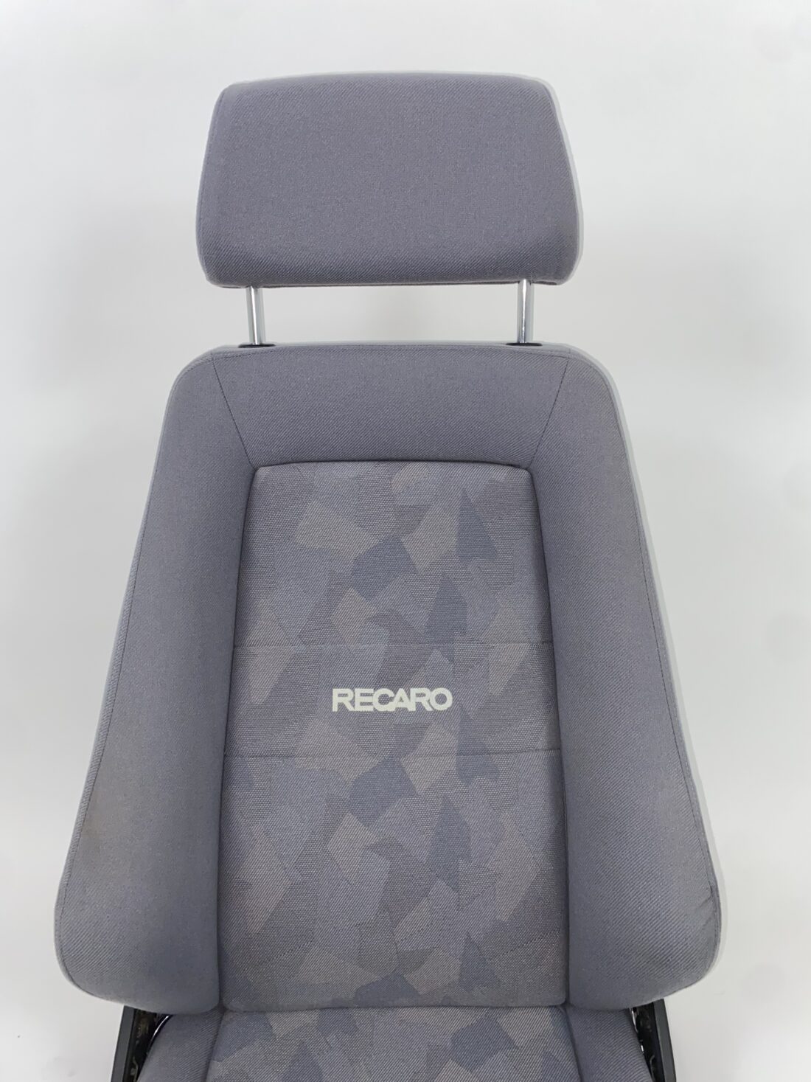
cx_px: 406
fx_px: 812
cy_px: 541
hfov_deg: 53.1
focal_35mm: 26
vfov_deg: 67.3
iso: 100
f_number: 1.8
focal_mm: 4.25
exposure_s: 1/100
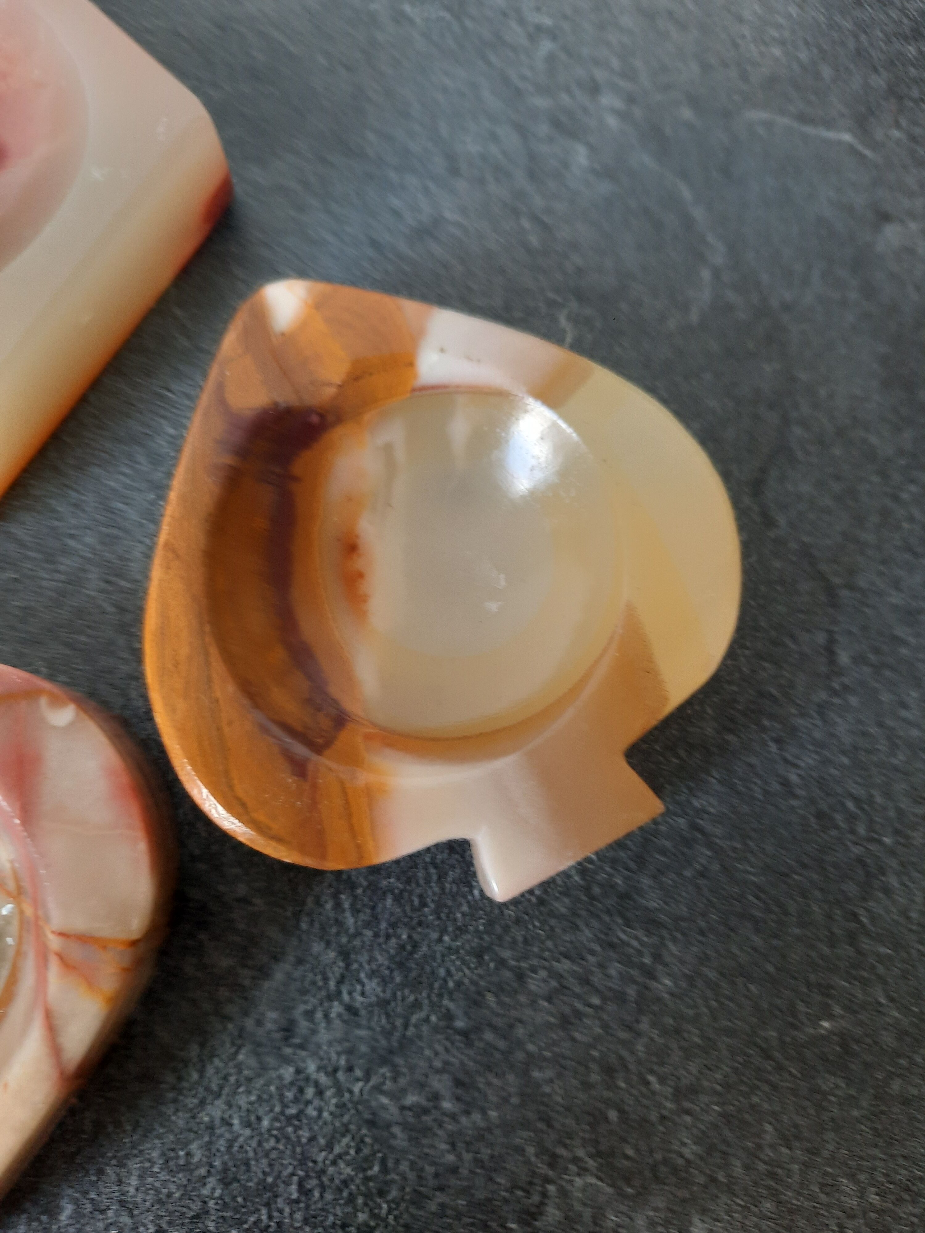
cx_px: 462
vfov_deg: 69.4
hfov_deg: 54.9
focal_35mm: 25
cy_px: 616
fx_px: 891
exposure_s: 1/50
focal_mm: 4.6
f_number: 2
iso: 250
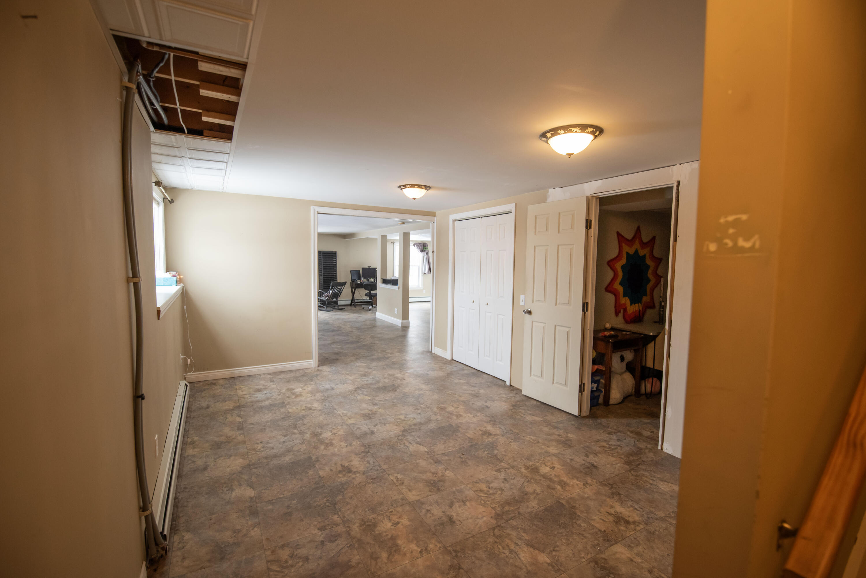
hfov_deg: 100.4
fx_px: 361
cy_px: 289
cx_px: 433
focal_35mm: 15
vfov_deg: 77.4
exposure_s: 1/160
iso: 1000
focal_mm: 15
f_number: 2.8
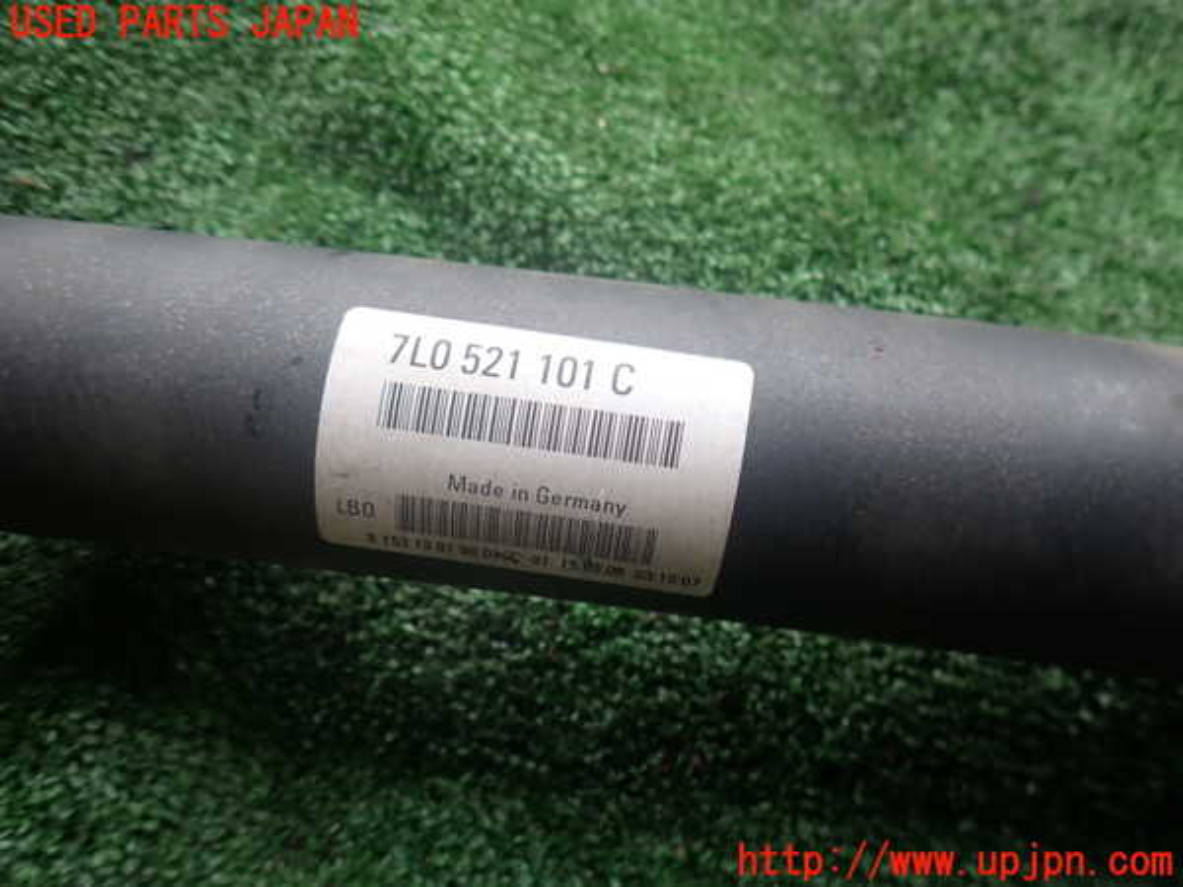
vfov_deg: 54.9
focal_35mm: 25
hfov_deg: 69.4
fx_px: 854
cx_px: 592
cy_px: 444
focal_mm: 4.5
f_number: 2
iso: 160
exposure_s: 1/125
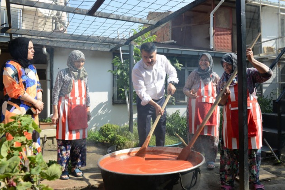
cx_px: 142
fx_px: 245
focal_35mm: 31
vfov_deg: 42.3
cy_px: 95
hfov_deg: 60.3
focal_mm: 31
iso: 500
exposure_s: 1/640
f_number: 8
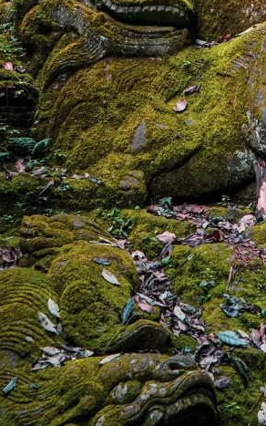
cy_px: -52
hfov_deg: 12.3
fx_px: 1229
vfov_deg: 18.8
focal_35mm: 106
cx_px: 86
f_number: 3.5
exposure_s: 1/100
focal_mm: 30
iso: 1250
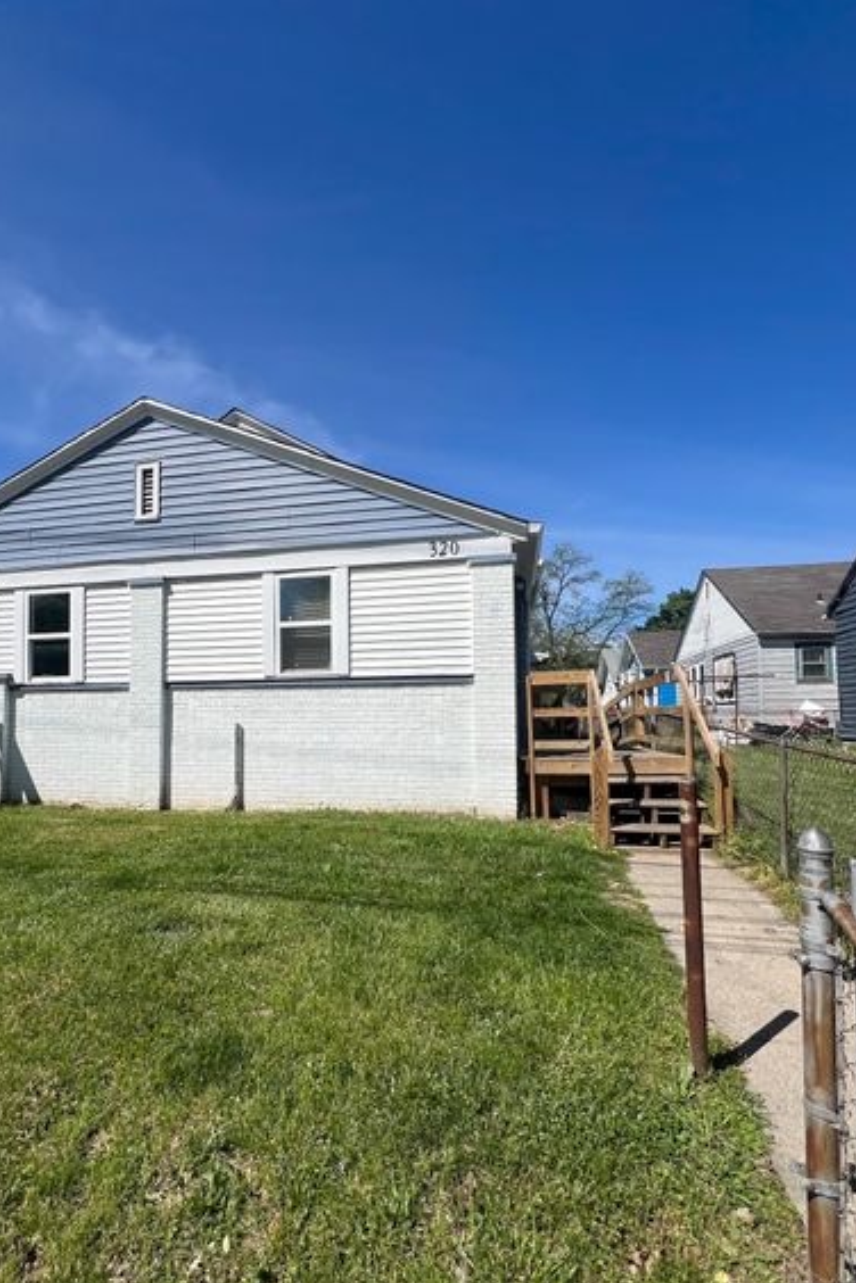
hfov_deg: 73.4
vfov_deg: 96.6
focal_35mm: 16
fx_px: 571
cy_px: 684
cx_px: 376
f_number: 1.8
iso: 32
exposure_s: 1/3425
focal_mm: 1.57
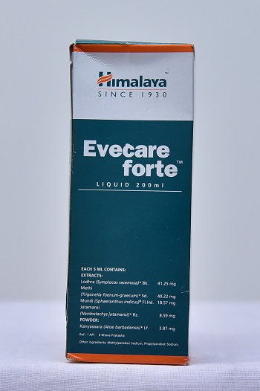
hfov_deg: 21.9
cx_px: 130
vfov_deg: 32.4
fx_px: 673
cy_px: 196
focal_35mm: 62
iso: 1250
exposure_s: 1/160
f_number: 4.5
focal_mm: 62
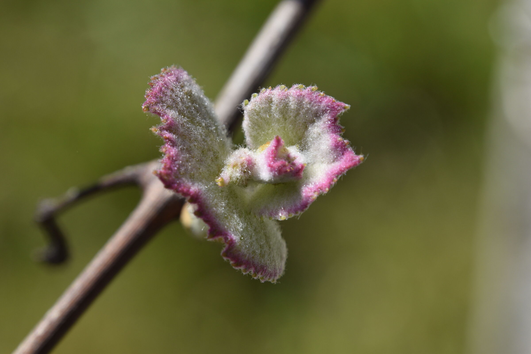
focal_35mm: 600
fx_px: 8849
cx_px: 266
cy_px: 177
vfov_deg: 2.3
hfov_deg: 3.4
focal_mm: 400
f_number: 11
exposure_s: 1/250
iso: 200
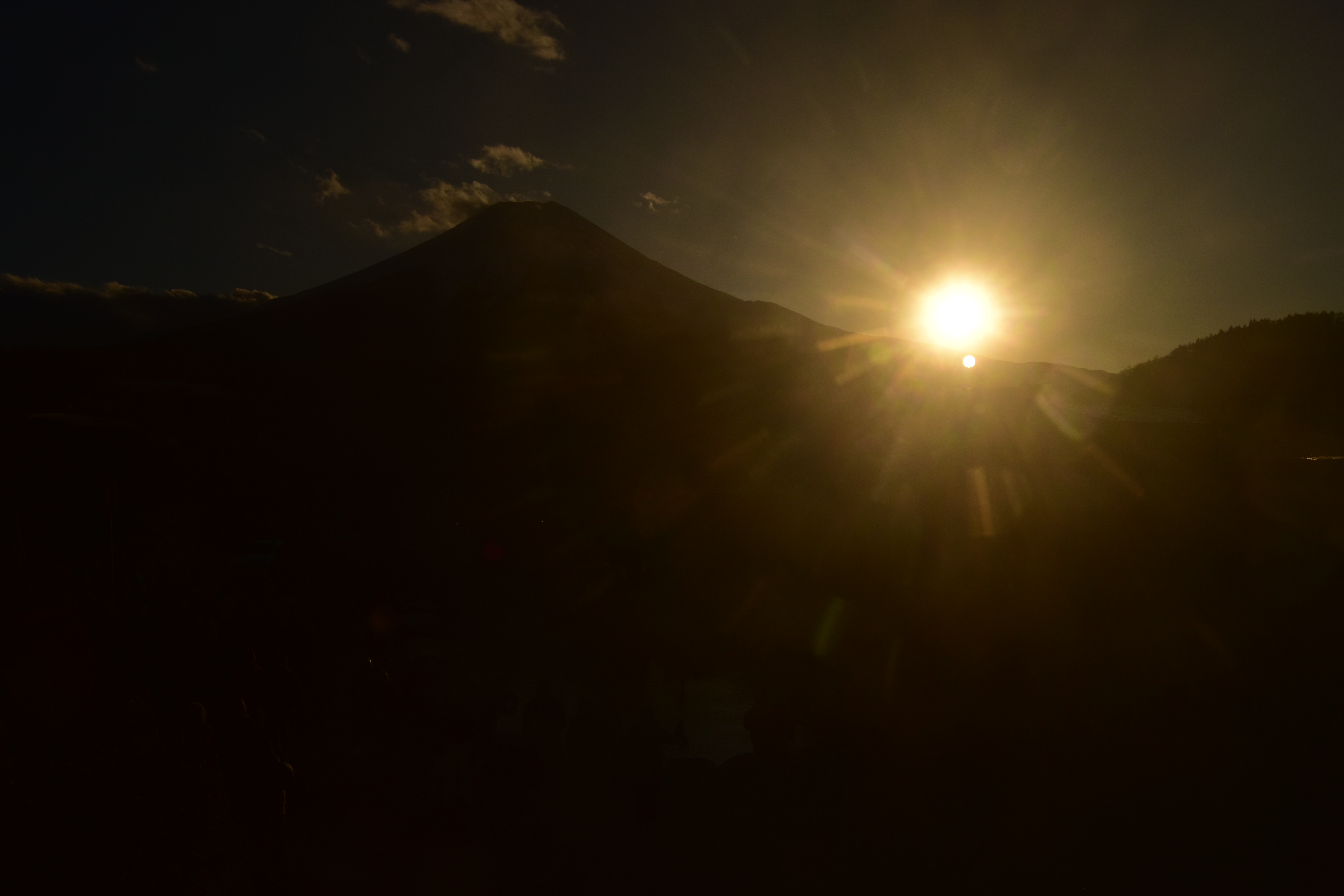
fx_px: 3080
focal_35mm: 82
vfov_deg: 16.6
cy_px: 448
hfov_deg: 24.6
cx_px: 672
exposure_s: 1/1250
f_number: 18
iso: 200
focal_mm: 55
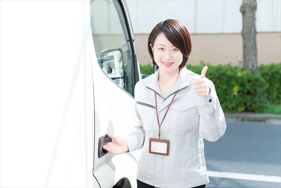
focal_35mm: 50
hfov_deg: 39.6
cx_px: 140
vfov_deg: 27.0
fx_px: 390
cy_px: 94
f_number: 3.2
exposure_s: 1/1000
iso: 200
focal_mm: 50
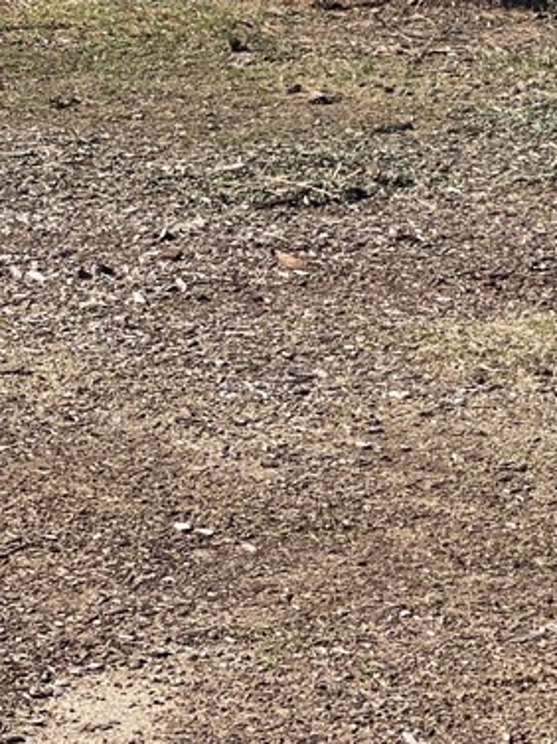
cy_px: 49
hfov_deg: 8.4
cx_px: 640
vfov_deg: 11.3
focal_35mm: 174
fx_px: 3739
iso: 20
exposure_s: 1/1155
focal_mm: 7.5
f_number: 2.2
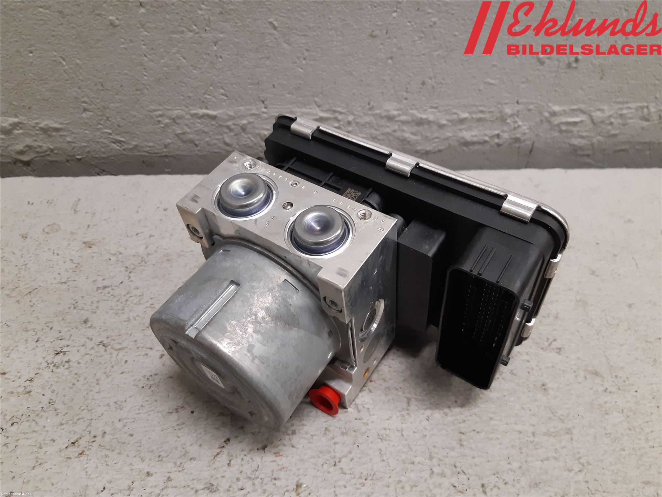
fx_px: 497
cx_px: 331
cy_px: 248
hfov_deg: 67.3
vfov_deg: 53.1
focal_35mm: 26
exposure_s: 1/50
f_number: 1.7
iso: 200
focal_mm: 3.93
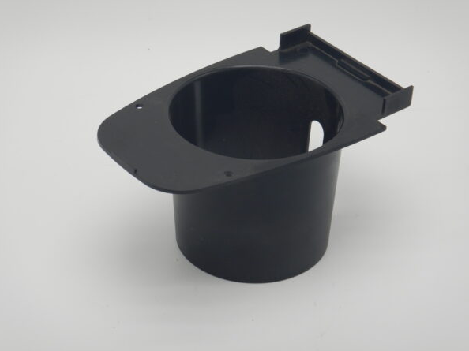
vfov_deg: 15.9
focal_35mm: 93
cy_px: 177
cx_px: 234
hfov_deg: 21.1
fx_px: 1260
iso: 125
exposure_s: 1/100
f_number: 4.7
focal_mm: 16.6
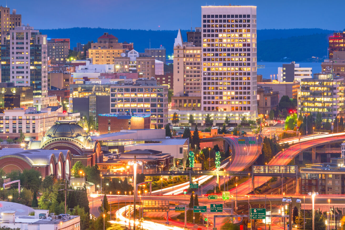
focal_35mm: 322
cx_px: 101
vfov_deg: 4.3
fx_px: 3086
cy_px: 112
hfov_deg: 6.4
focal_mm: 165
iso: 64
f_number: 9
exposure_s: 30
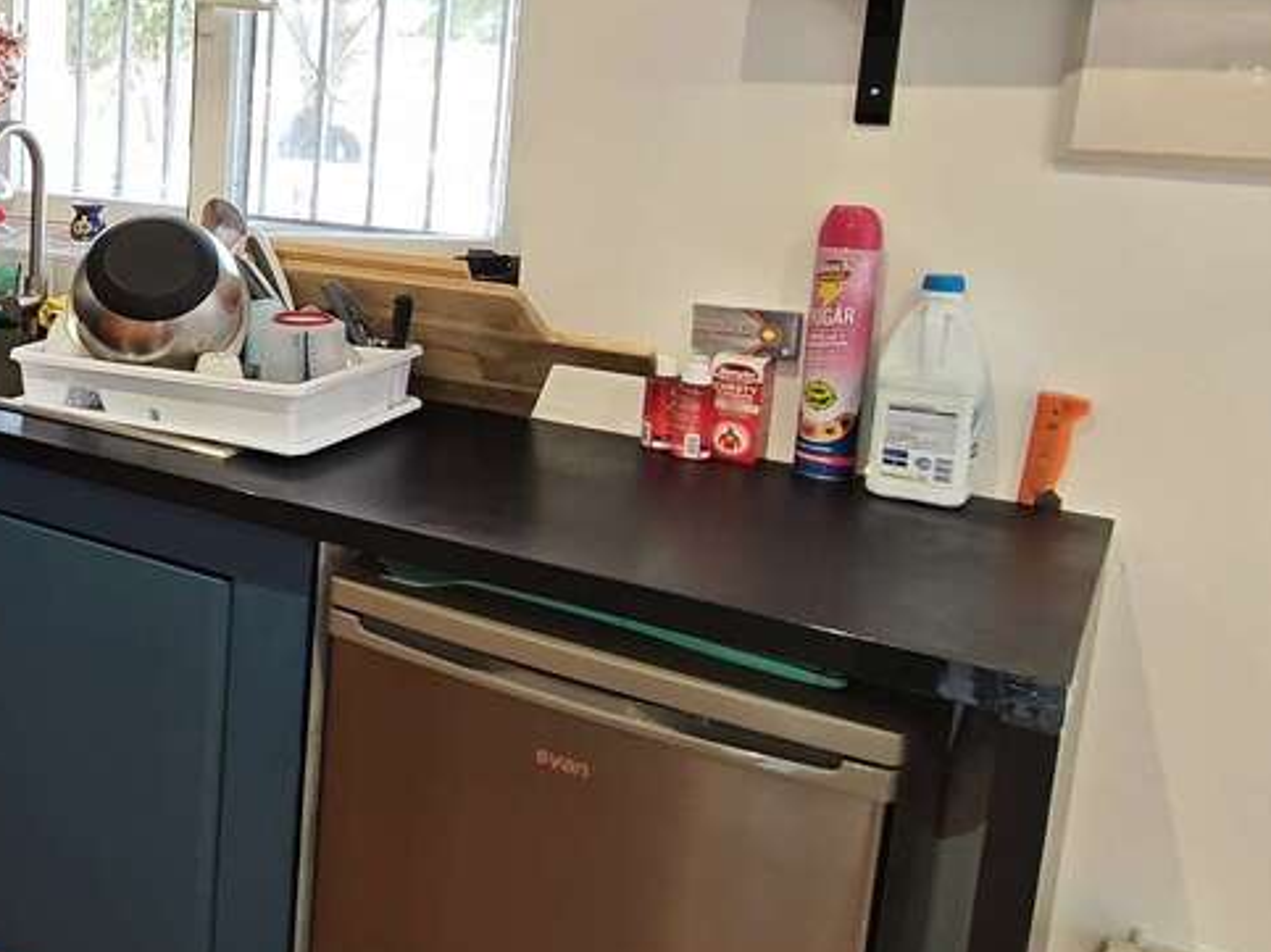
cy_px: 268
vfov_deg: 37.9
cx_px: -212
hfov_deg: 38.6
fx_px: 1358
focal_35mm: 37
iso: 320
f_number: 2.2
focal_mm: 2.16
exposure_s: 1/46.3
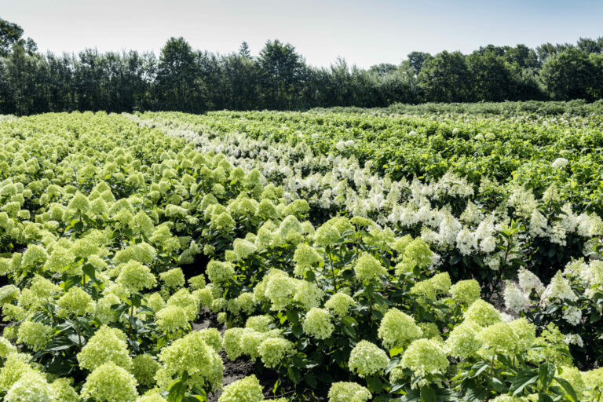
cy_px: 201
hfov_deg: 50.7
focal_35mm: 38
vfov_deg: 35.1
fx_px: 636
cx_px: 302
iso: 200
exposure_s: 1/125
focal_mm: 38
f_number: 11
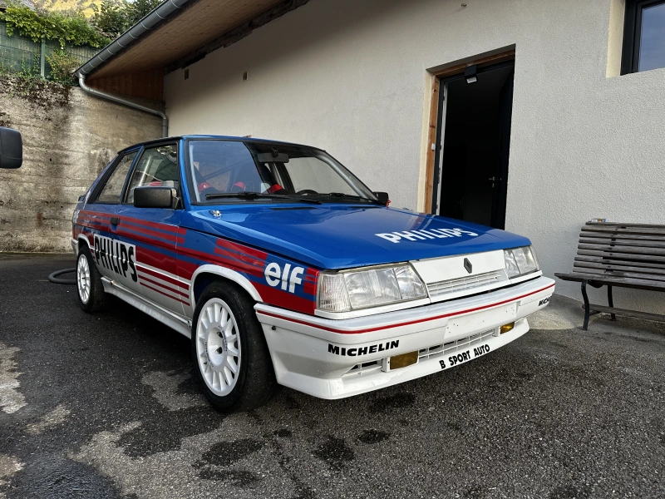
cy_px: 250
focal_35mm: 24
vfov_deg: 56.8
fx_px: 461
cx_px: 332
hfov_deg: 71.6
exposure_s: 1/142
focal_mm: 6.86
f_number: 1.78
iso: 64
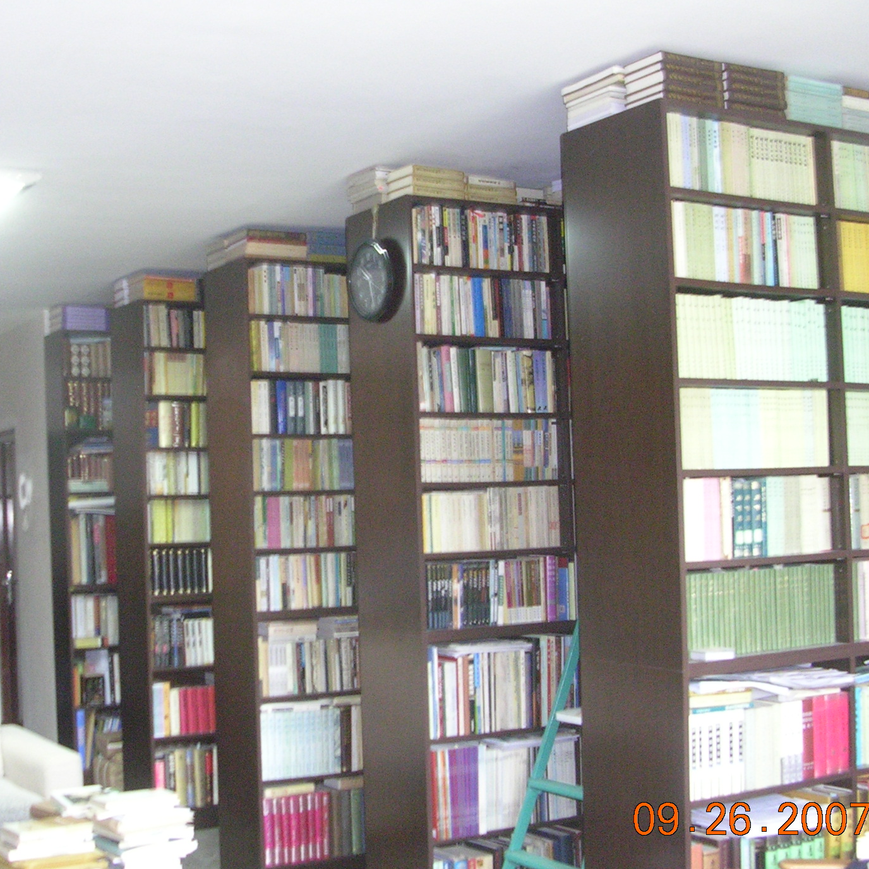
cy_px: 435
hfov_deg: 33.8
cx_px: 314
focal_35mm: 50
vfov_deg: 34.0
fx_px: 1420
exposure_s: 1/9.2
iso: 200
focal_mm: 5.8
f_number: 2.8
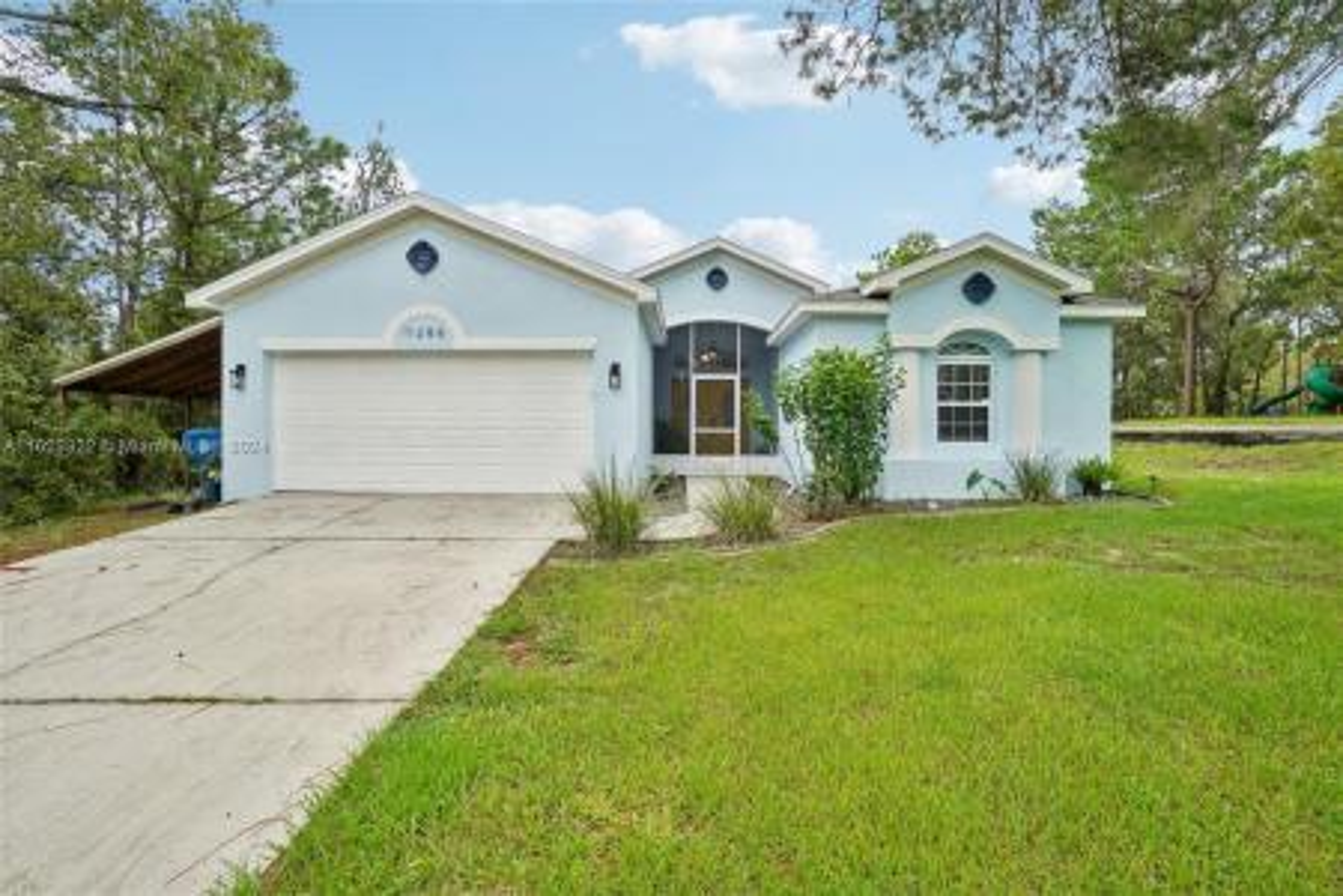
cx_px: 672
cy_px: 448
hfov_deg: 100.4
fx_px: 560
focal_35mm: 15
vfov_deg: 77.3
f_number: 8
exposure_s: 1/500
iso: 400
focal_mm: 10
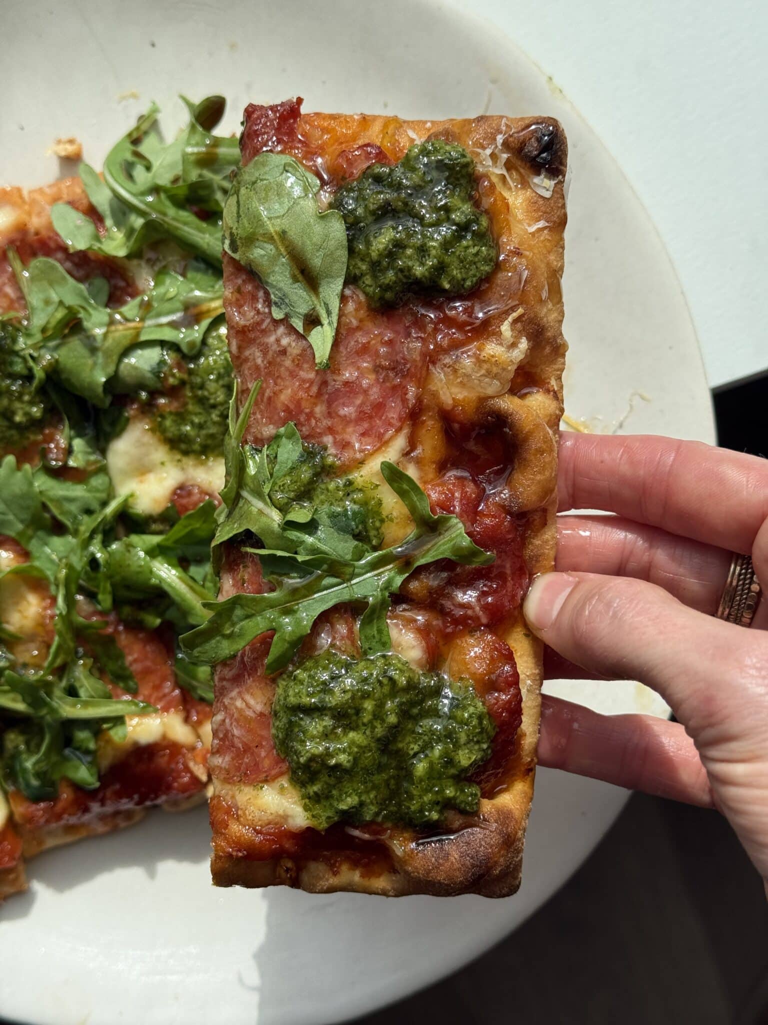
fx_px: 1420
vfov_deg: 39.7
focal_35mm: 48
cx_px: 384
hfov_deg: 30.3
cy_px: 512
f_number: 1.78
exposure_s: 1/1883
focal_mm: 6.76
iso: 64
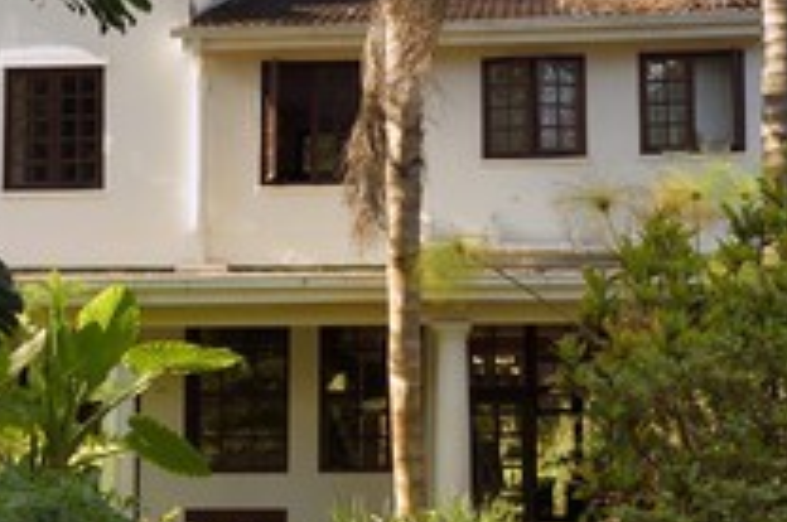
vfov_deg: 15.0
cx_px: 401
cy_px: 197
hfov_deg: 22.4
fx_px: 1986
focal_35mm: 91
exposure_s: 1/80
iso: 200
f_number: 11
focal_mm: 45
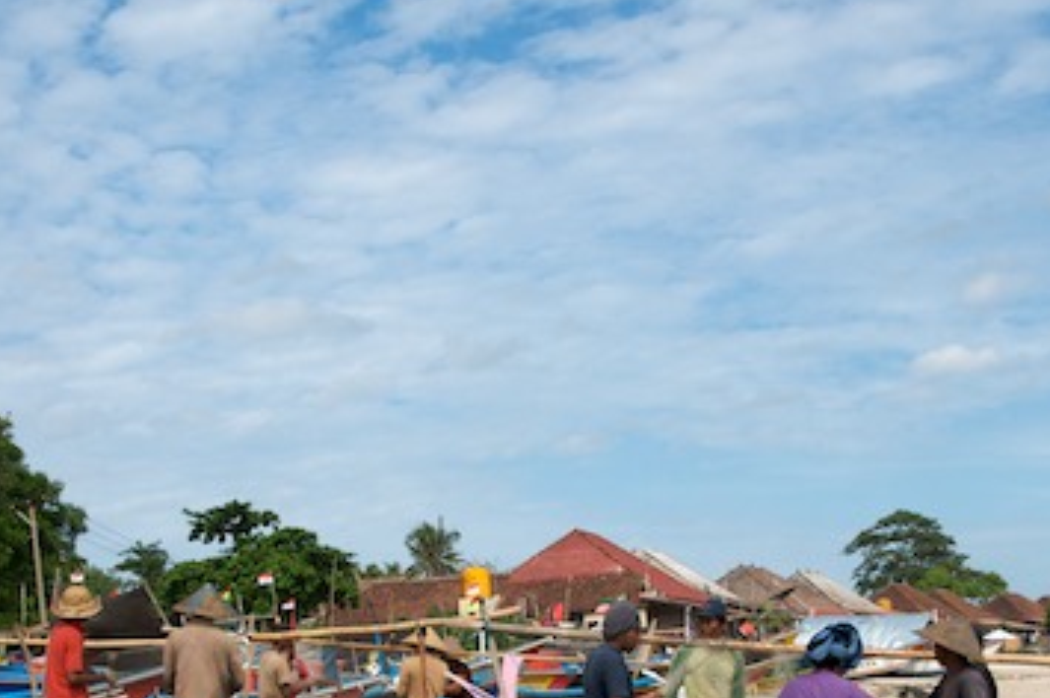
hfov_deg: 26.7
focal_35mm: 76
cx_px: 580
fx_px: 2215
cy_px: 571
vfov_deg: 17.7
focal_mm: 30
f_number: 11
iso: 320
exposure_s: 1/500
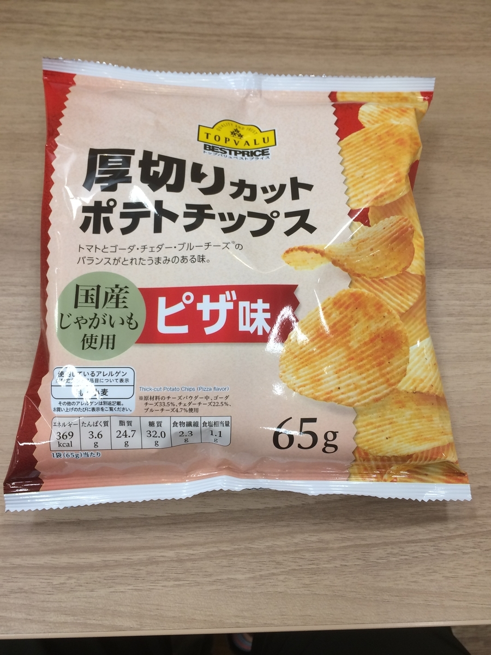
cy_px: 328
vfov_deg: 61.7
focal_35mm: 29
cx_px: 246
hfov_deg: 48.2
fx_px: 548
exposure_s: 1/30
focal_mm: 4.15
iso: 50
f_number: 2.2
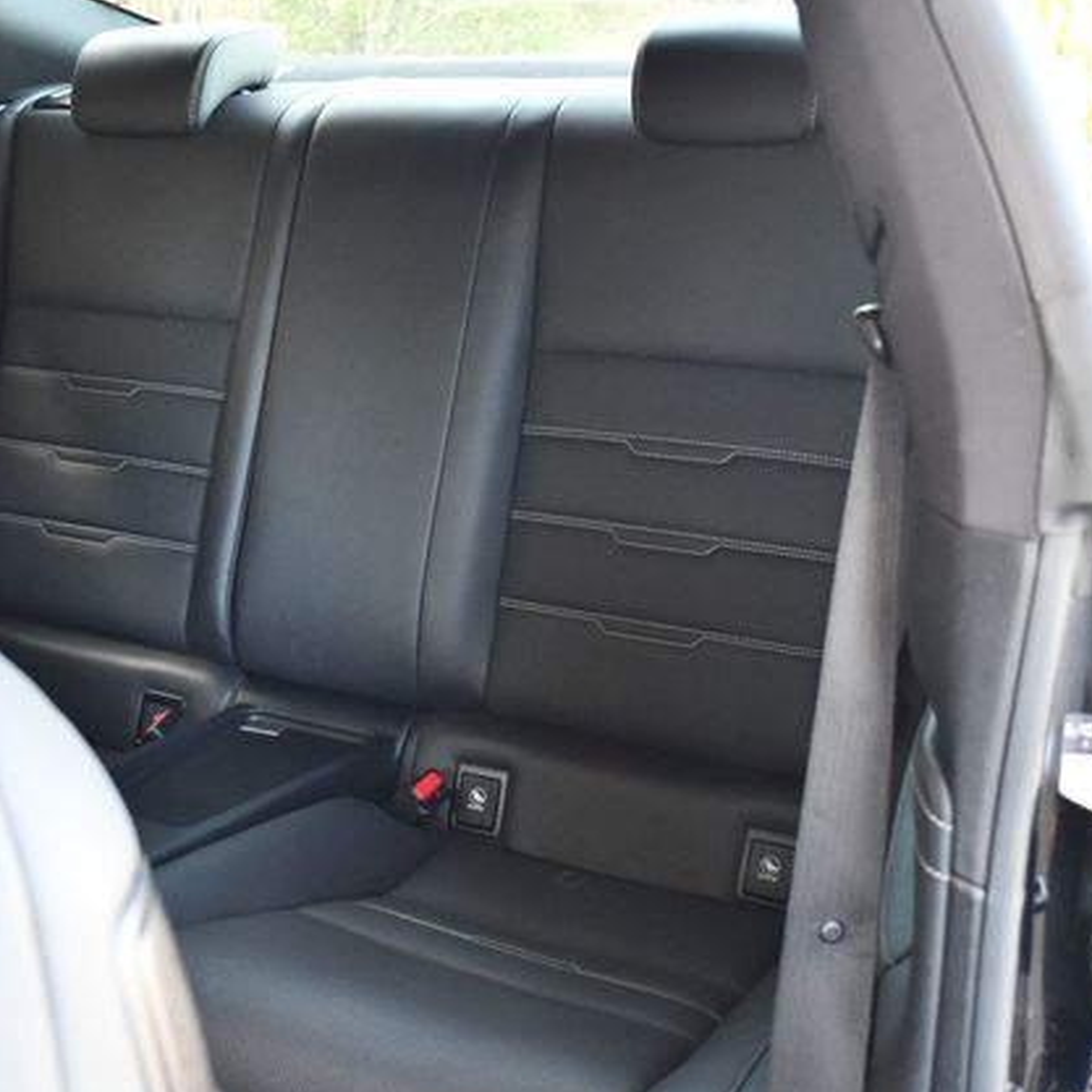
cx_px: 333
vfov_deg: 36.1
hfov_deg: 35.6
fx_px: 1677
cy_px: 553
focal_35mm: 47
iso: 1800
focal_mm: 18
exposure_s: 1/125
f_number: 3.5
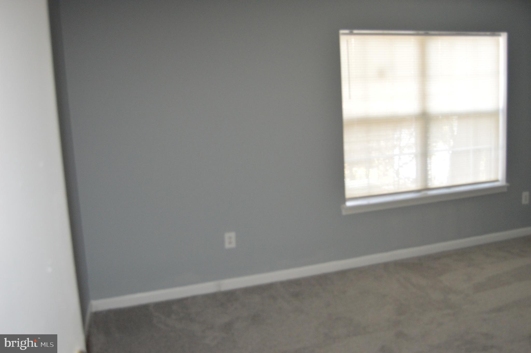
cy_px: 176
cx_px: 266
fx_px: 420
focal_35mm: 28
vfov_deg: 45.6
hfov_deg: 64.6
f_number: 3.5
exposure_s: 1/60
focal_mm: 19
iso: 1250
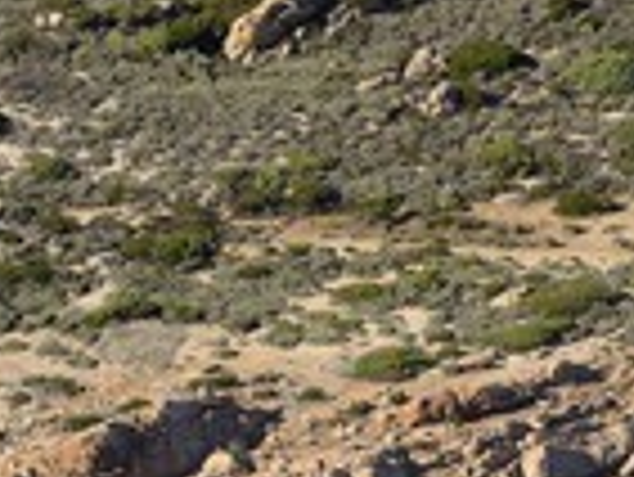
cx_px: 656
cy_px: 112
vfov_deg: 3.6
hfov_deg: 4.8
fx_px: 7589
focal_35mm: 414
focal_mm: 145
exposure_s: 1/1000
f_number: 7.1
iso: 400
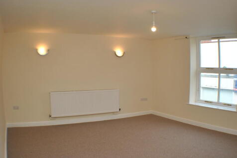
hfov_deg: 49.6
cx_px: 118
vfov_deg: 34.2
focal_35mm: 39
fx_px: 257
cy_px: 79
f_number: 4.2
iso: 200
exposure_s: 1/60
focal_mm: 26
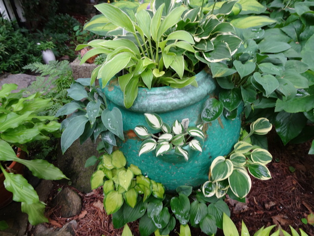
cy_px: 118
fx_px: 218
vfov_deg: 56.8
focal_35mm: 24
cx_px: 157
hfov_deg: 71.6
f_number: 3.5
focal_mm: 4.1
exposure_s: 1/30
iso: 80
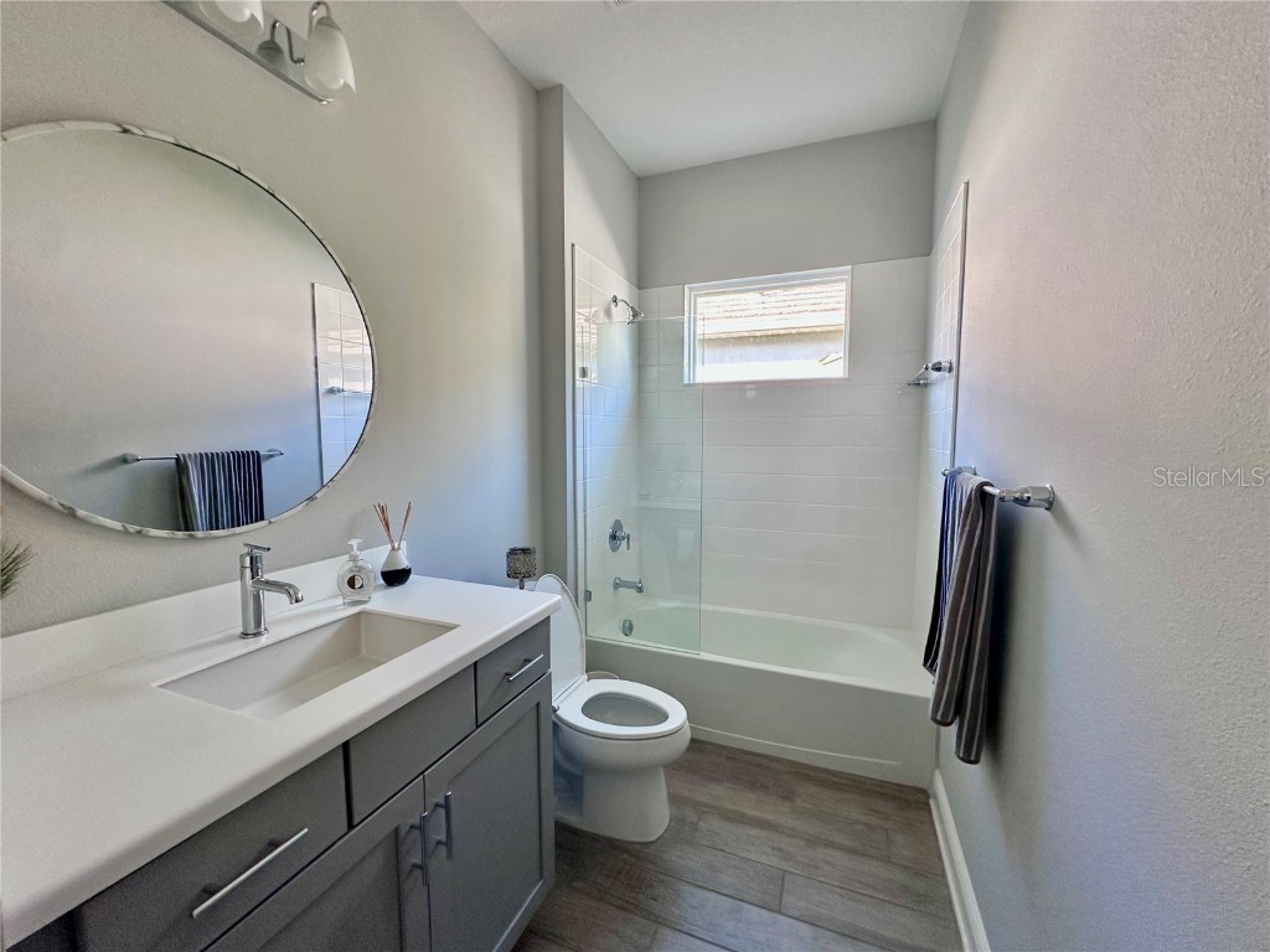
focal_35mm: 14
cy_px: 476
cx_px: 635
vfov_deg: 85.7
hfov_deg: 102.1
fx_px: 514
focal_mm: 2.22
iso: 200
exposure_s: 1/99
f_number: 2.2
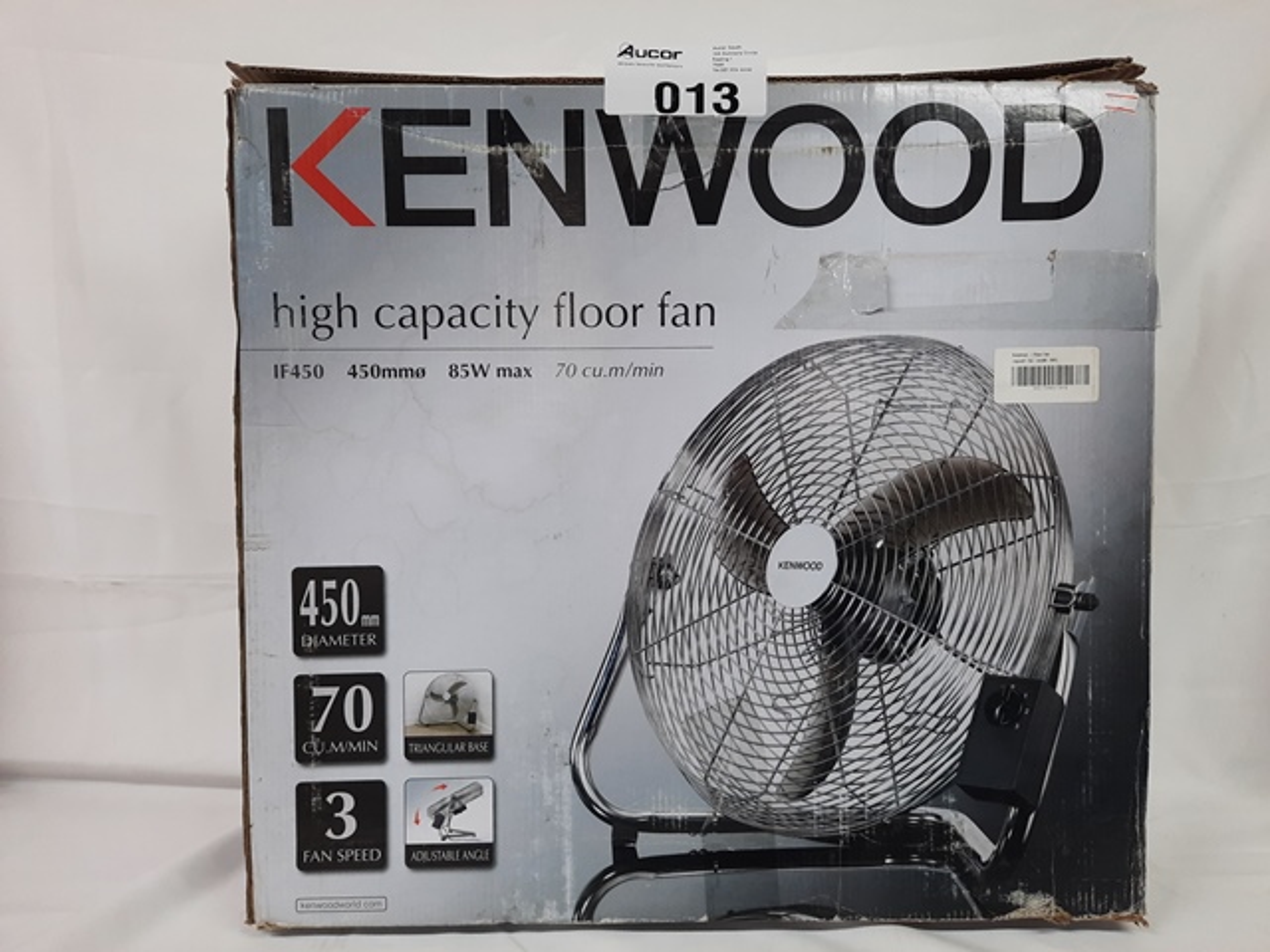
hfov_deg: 69.4
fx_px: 917
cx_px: 635
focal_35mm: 25
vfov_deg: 54.9
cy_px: 476
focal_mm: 4.6
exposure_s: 1/50
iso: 100
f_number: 2
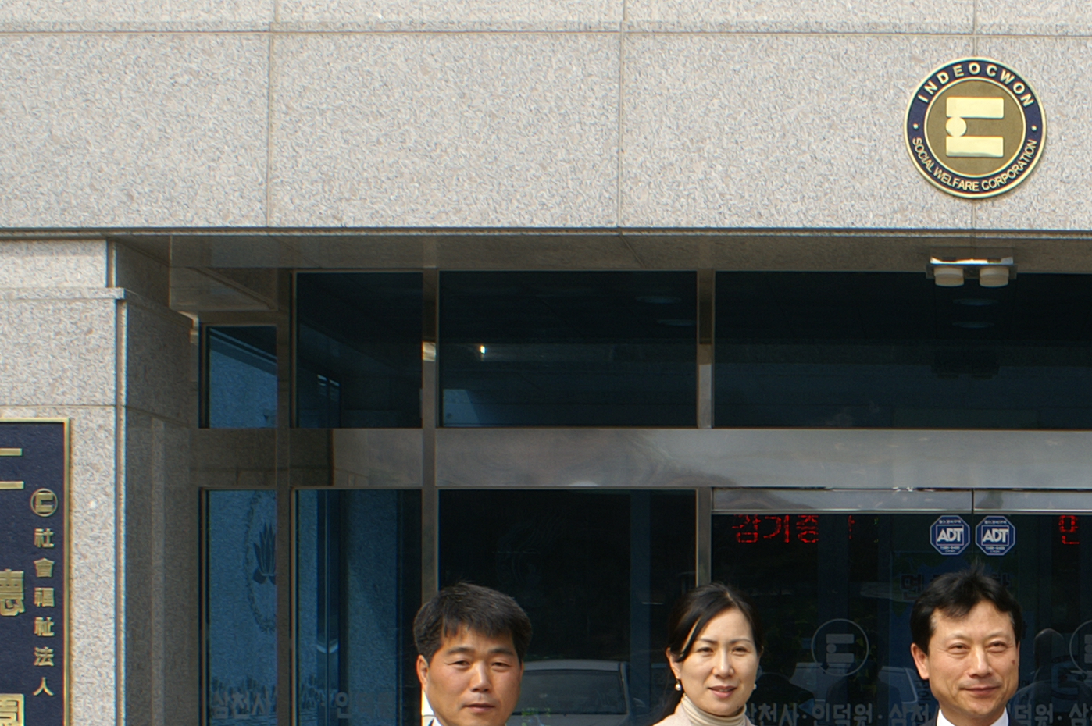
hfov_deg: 27.5
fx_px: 2152
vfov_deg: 18.7
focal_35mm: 71
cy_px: 699
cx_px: 969
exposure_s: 1/125
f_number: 10
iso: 100
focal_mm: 22
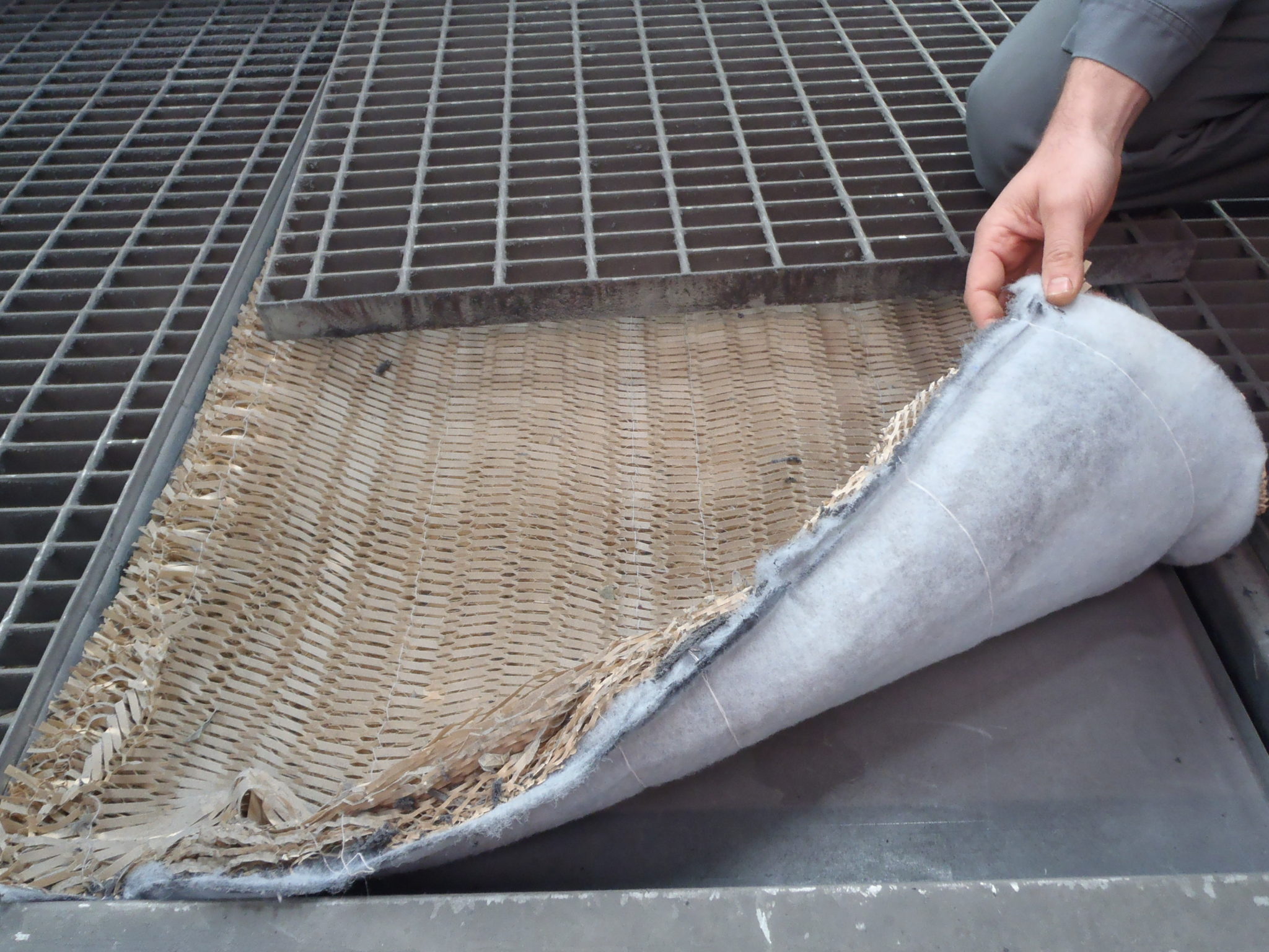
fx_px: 1026
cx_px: 634
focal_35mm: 28
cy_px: 476
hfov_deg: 63.4
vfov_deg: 49.7
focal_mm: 5
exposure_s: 1/13
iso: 200
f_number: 3.5
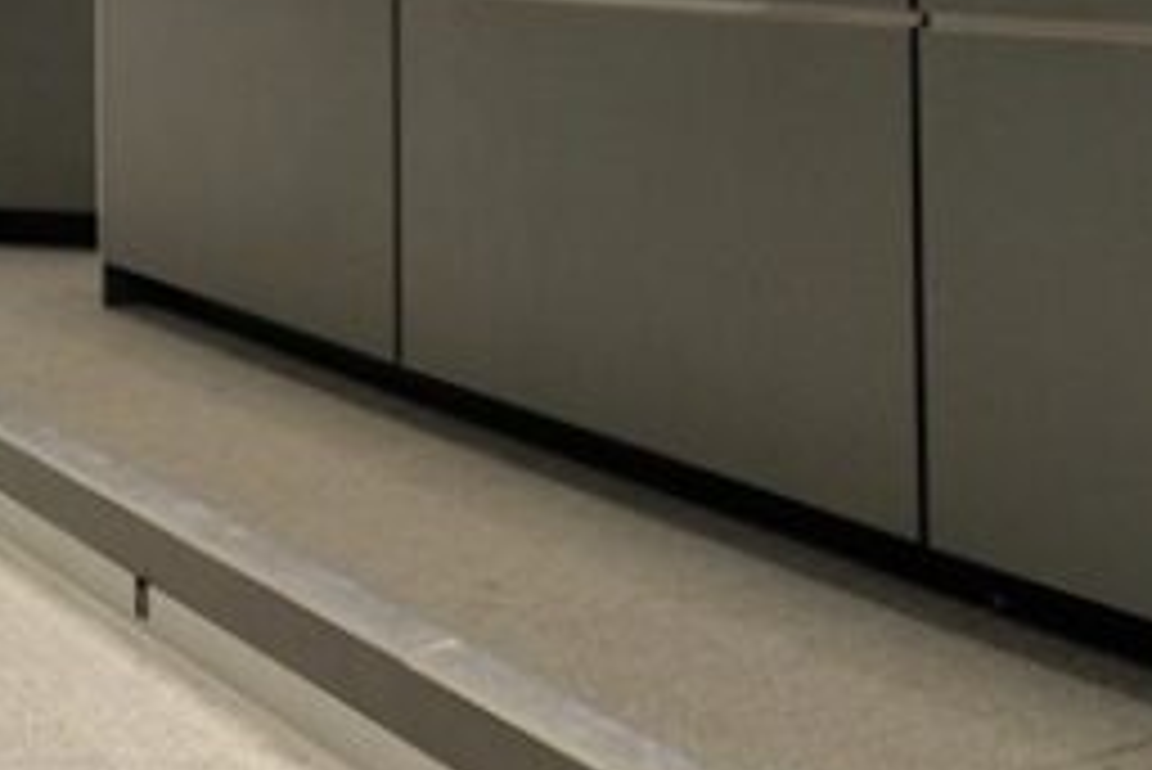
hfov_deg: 20.0
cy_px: -333
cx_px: 1642
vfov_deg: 14.3
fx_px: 2882
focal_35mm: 90
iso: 2000
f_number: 4
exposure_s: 1/125
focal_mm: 20.2
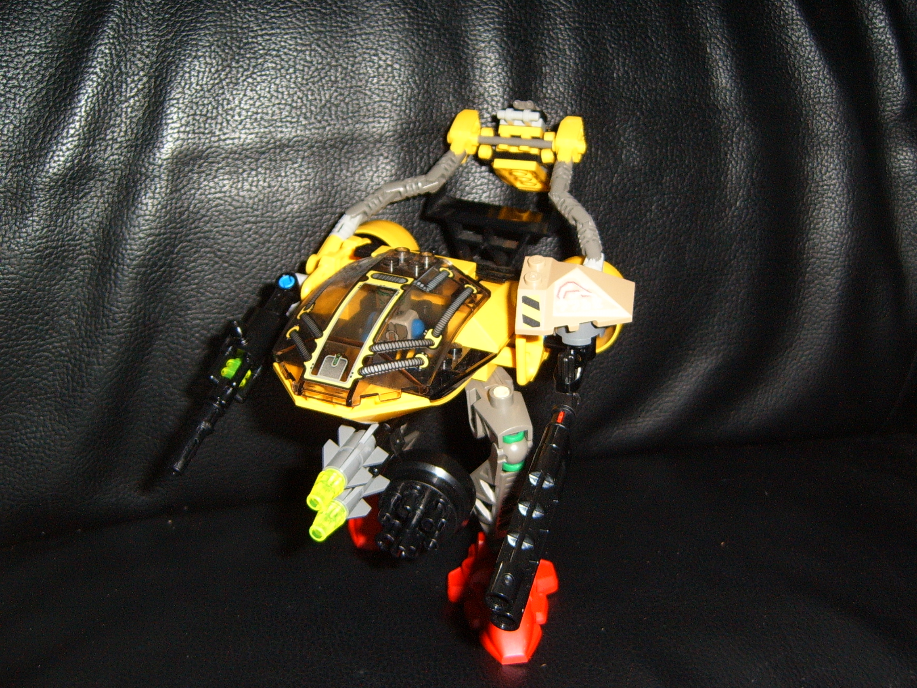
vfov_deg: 38.7
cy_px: 344
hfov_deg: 50.1
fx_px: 980
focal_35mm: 37
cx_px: 458
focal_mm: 6.2
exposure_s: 1/30
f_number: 2.9
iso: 141
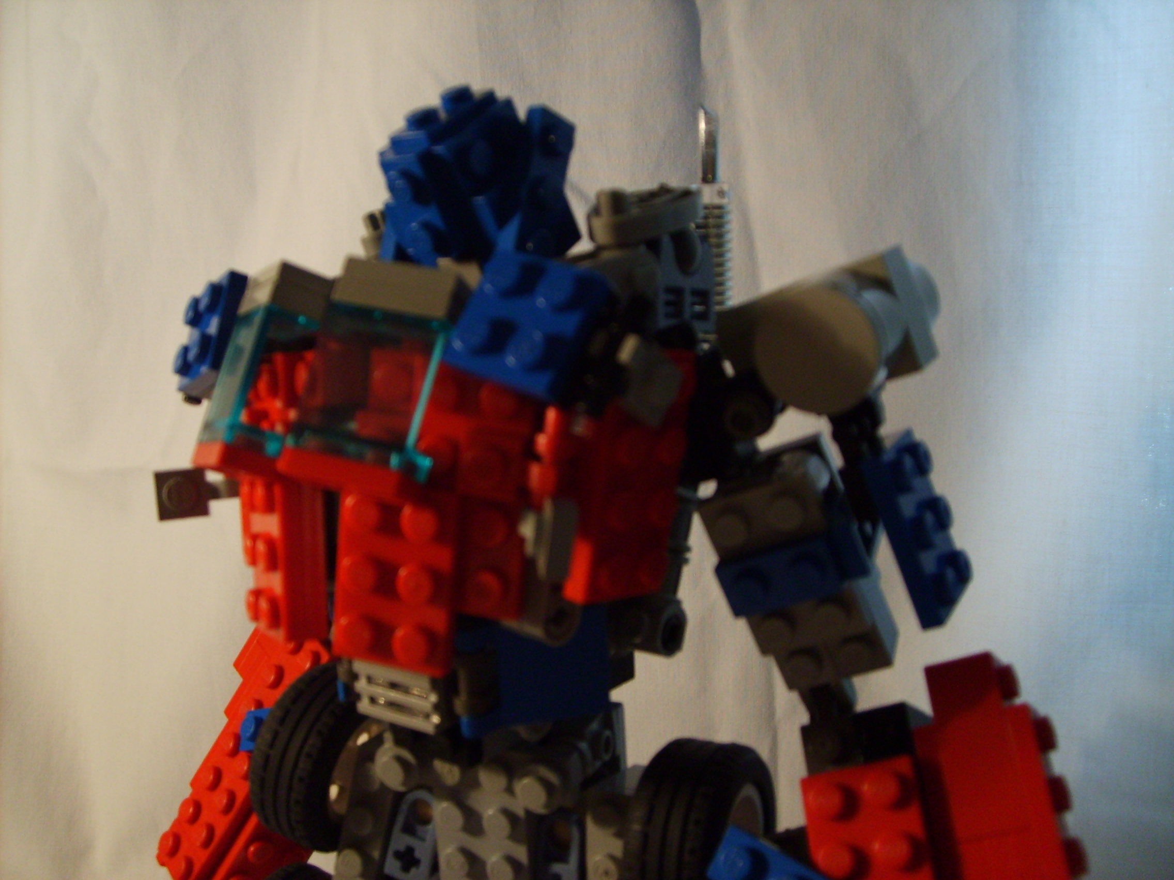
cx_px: 587
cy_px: 440
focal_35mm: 35
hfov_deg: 52.6
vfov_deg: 40.7
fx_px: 1187
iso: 133
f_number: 2.8
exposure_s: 1/30
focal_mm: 5.8
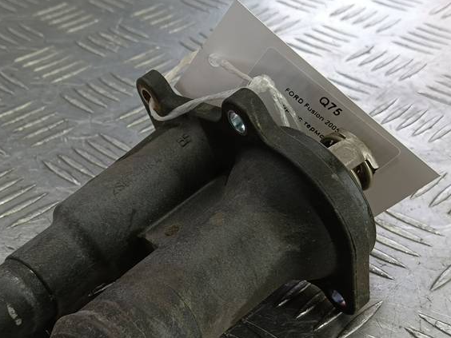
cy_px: 251
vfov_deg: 29.2
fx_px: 638
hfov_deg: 38.7
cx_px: 171
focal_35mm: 49
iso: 78
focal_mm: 4.11
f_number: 1.6
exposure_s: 1/50
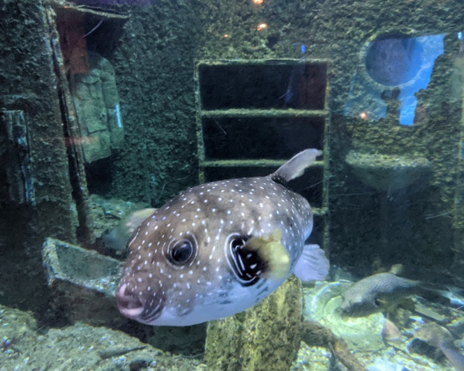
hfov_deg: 60.4
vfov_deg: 50.0
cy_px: 187
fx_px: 398
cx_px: 241
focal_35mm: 29
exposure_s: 1/40.1
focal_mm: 4.38
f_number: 1.73
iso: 2220
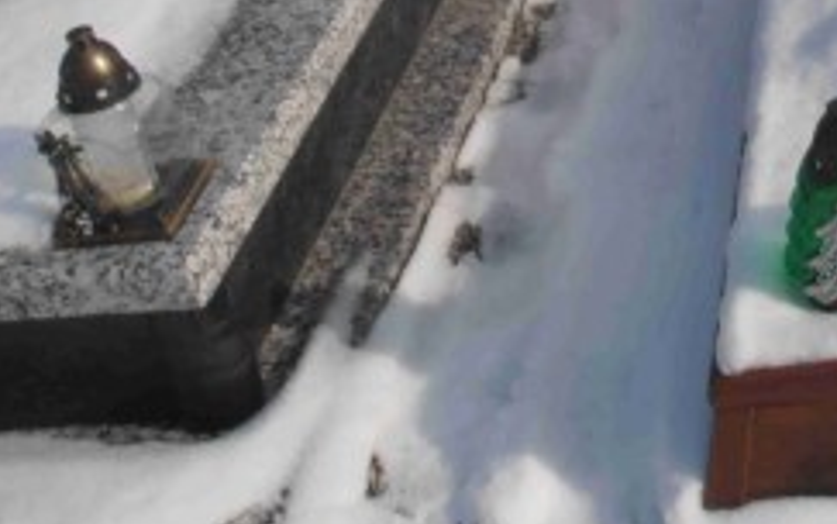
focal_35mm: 67
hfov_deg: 26.7
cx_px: 1033
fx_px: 1529
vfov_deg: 17.3
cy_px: -283
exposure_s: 1/2000
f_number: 3
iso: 80
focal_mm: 4.2
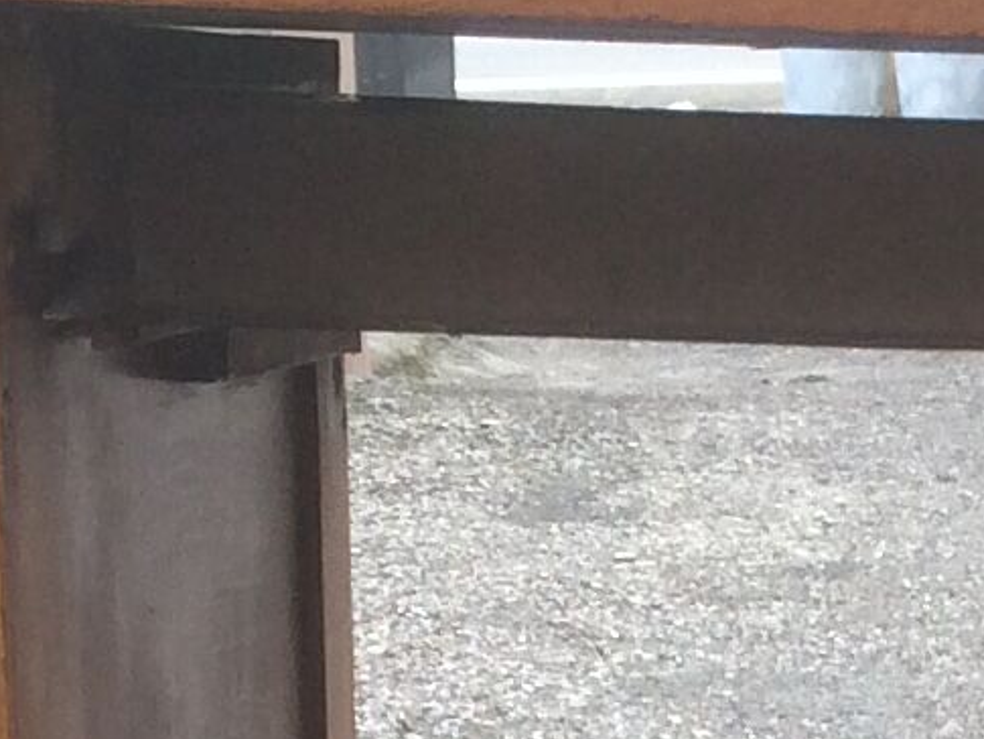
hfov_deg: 10.0
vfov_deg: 7.2
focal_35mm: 195
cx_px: 1260
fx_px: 5544
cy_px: 1693
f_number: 2.2
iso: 32
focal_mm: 4.15
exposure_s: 1/494
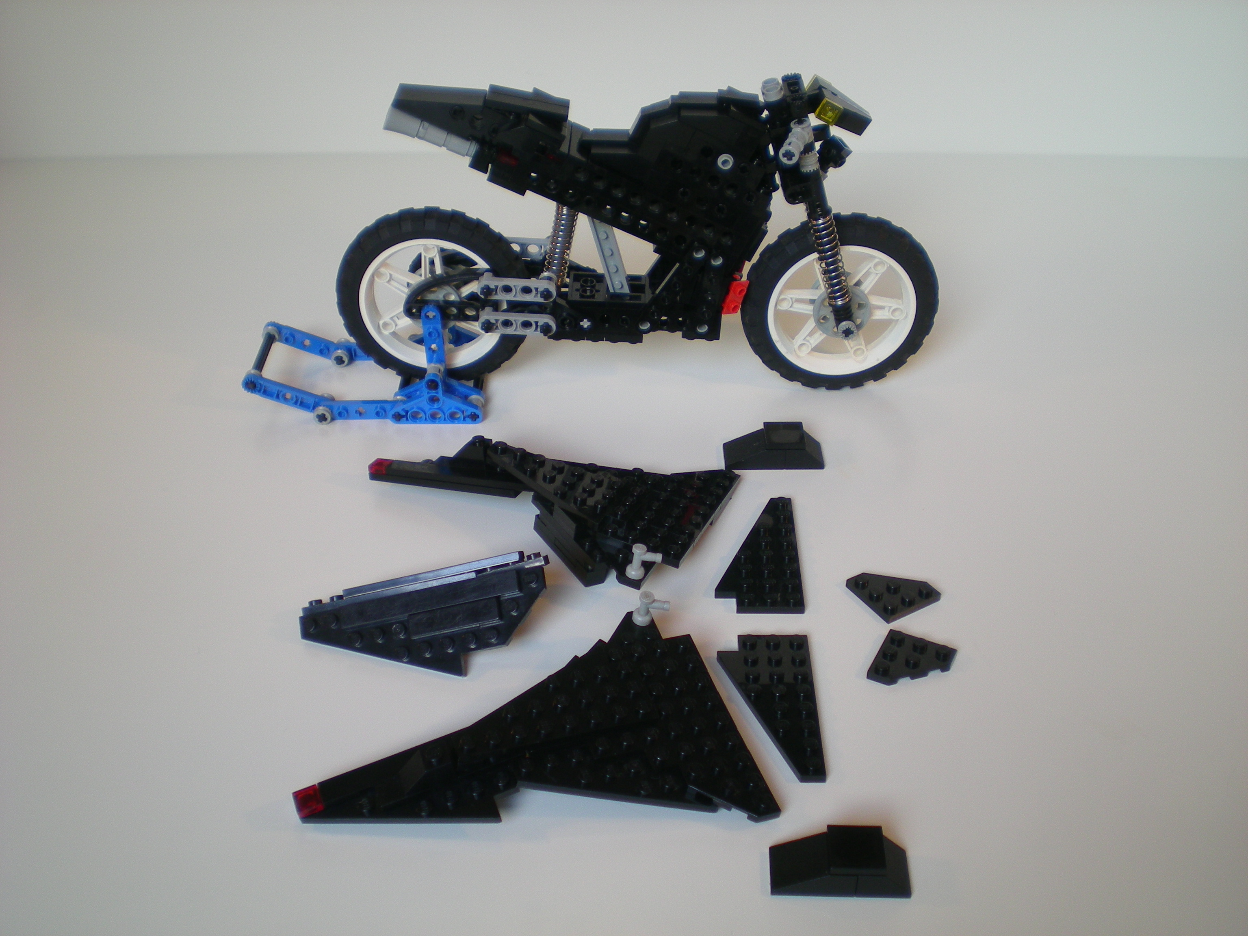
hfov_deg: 49.0
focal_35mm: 38
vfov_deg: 37.7
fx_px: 1370
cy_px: 468
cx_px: 624
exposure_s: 1/20.4
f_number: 3.1
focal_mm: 6.3
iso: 50
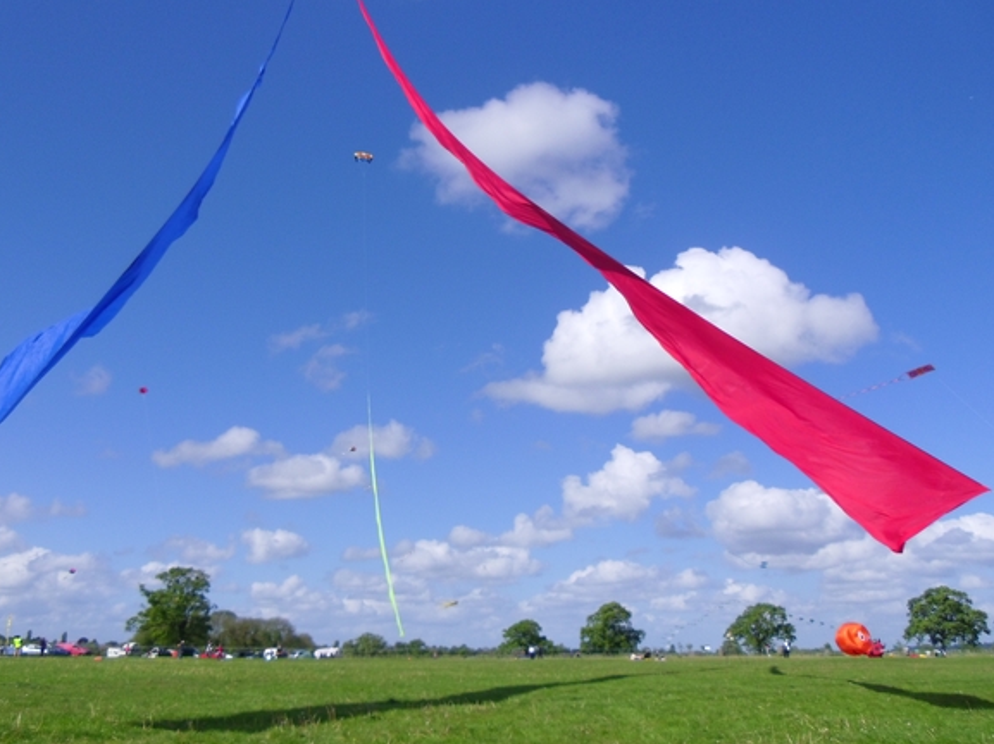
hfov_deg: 48.9
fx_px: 1090
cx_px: 428
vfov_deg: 37.7
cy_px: 394
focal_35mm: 38
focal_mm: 5.6
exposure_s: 1/181
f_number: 9.5
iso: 80
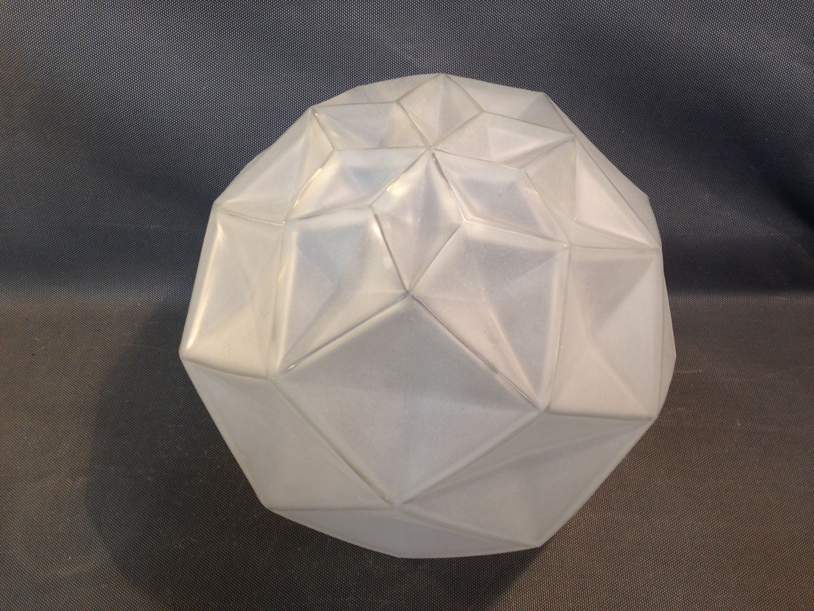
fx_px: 776
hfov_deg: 55.4
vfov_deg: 42.9
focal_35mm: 33
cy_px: 306
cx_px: 407
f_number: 2.4
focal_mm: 4.12
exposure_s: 1/30
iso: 50
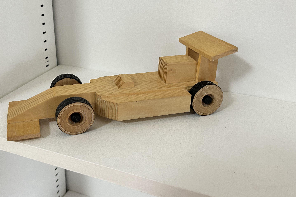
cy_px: 80
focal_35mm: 38
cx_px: 122
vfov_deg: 35.0
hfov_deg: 50.4
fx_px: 312
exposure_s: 1/60
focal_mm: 5.7
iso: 80
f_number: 1.5
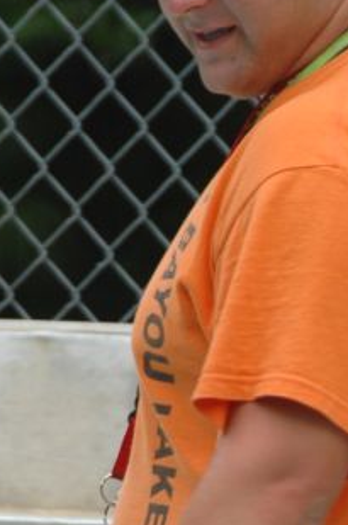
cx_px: 360
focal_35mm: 846
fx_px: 12307
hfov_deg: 1.6
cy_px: 381
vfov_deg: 2.4
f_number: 5.6
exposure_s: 1/160
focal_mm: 170
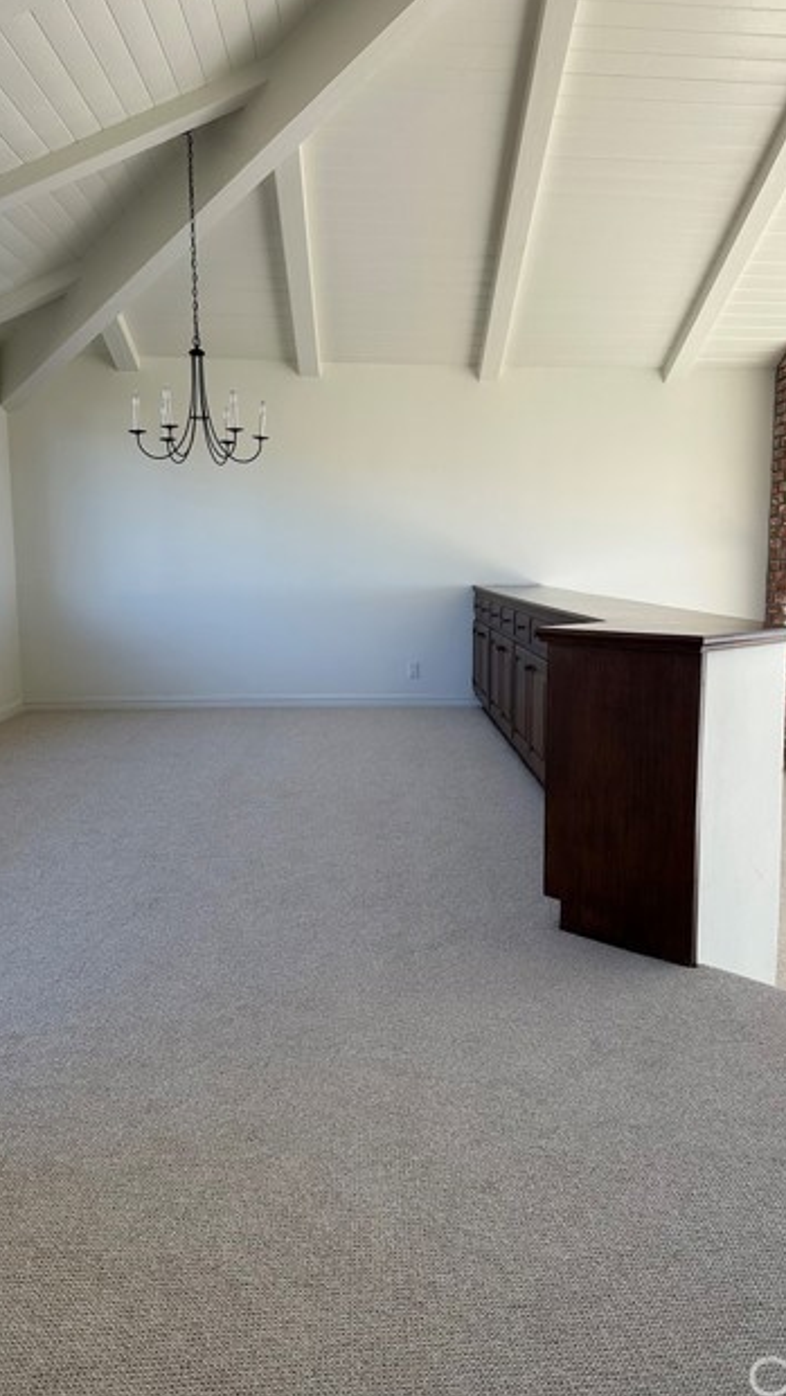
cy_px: 689
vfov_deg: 69.8
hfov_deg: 42.8
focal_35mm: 27
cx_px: 446
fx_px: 1000
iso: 80
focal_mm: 6.86
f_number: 1.78
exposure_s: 1/503
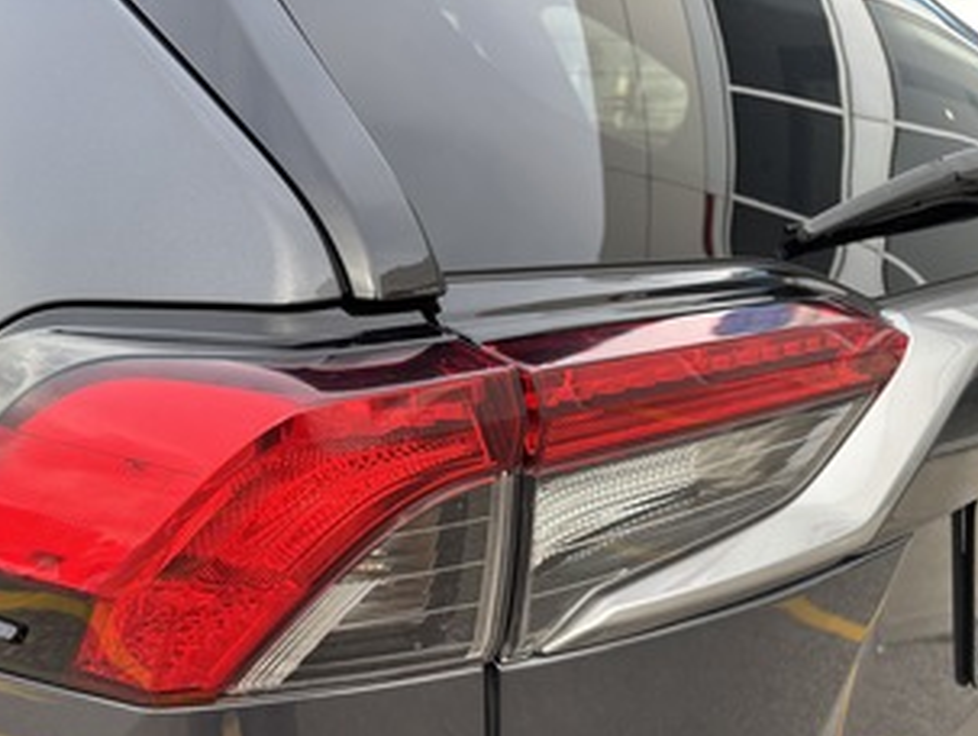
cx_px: 352
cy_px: 502
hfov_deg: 50.6
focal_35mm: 36
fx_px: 1018
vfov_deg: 39.2
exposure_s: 1/460
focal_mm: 5.96
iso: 50
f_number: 1.6
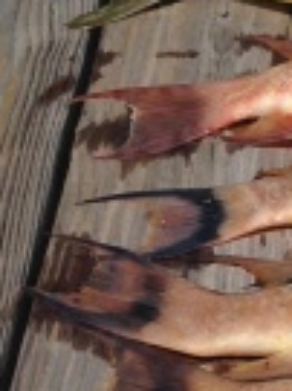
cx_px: 506
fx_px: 2208
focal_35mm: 196
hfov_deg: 7.4
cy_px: 350
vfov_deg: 10.1
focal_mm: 4.12
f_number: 2.4
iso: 50
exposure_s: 1/4926
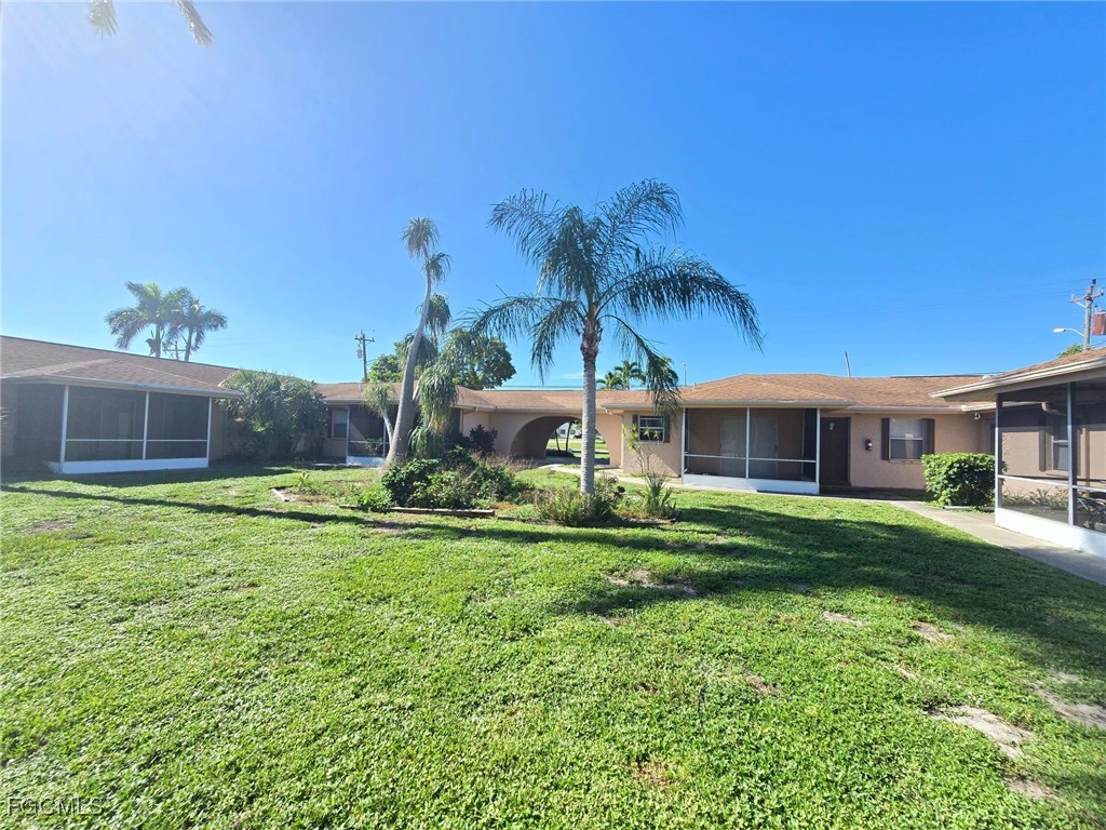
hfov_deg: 106.2
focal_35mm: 13
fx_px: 415
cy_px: 415
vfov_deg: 89.9
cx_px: 553
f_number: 2.2
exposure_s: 1/1076
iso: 50
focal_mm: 2.2
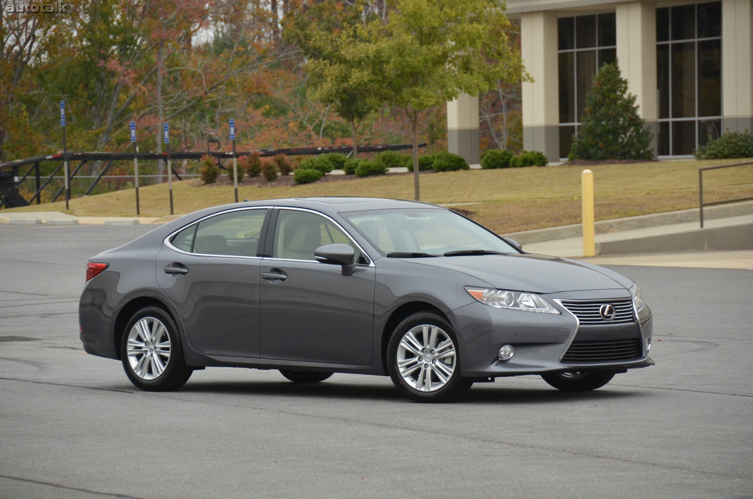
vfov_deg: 7.0
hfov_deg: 10.6
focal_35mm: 195
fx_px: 4070
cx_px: 376
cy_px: 250
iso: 800
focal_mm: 130
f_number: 5.6
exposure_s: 1/500
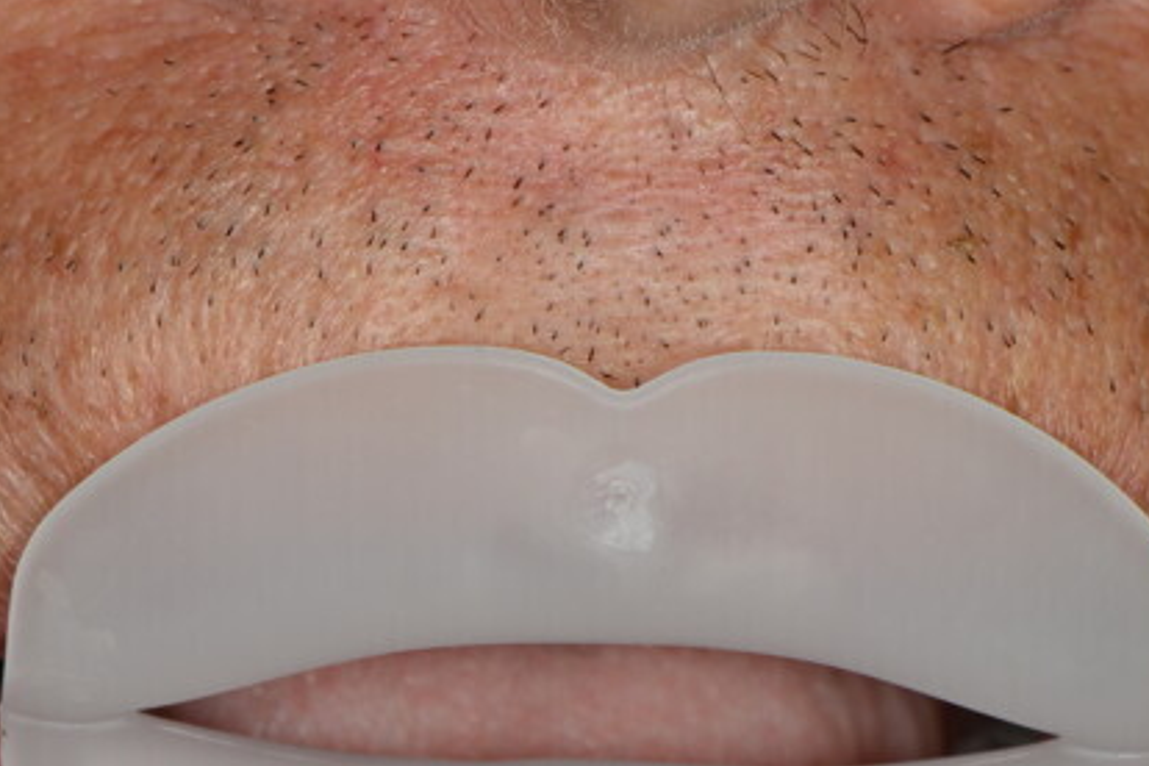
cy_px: 822
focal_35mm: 228
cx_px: 569
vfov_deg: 6.0
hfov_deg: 9.0
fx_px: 7276
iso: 200
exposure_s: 1/60
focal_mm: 105
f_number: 22
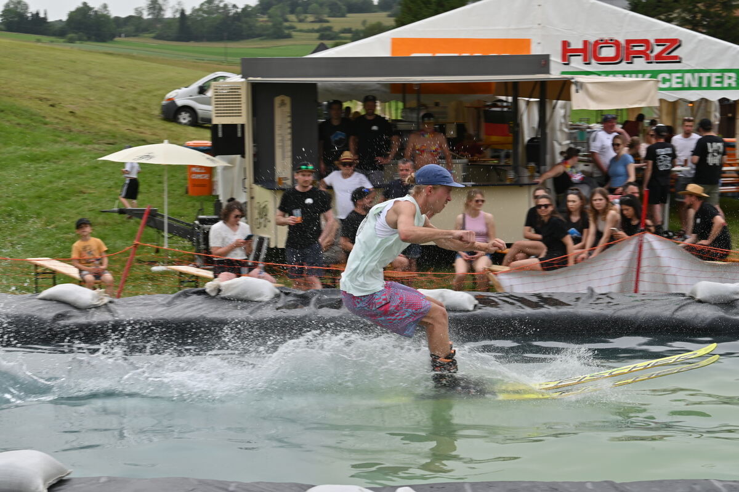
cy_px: 246
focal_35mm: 80
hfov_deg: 25.4
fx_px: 1641
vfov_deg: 17.0
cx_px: 370
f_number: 14
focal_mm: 80
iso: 500
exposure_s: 1/400
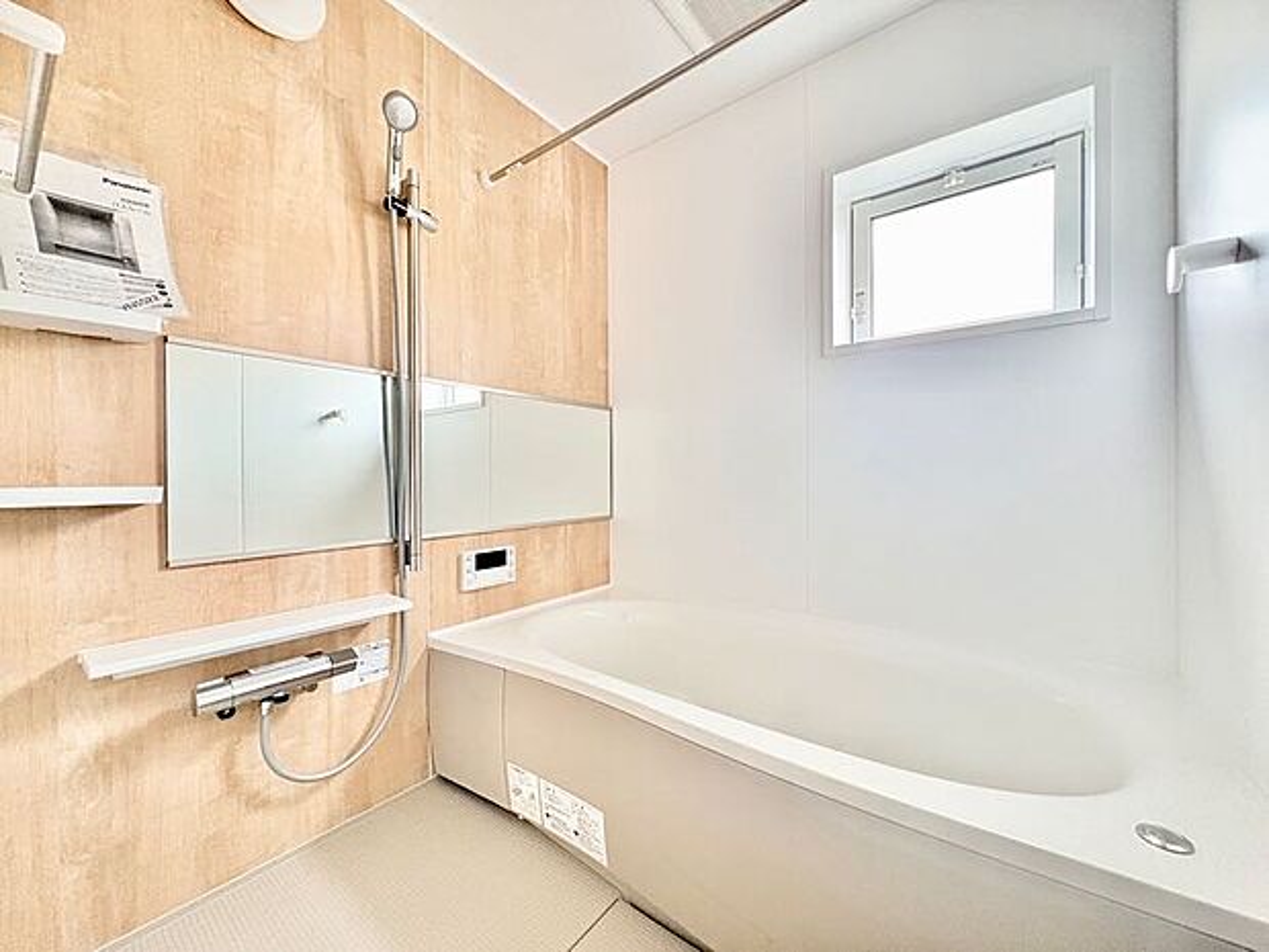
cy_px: 476
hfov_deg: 102.1
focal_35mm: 14
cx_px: 634
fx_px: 513
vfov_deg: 85.7
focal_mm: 2.22
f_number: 2.2
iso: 800
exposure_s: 1/60
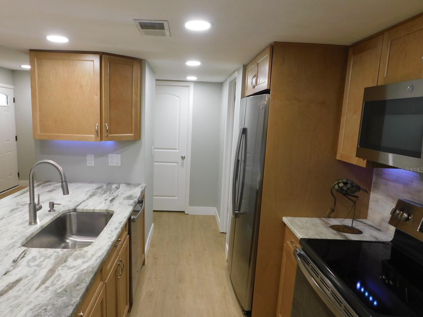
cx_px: 195
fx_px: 305
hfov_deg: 69.3
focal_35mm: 25
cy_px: 169
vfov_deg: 54.8
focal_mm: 4
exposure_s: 1/30
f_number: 3
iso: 140
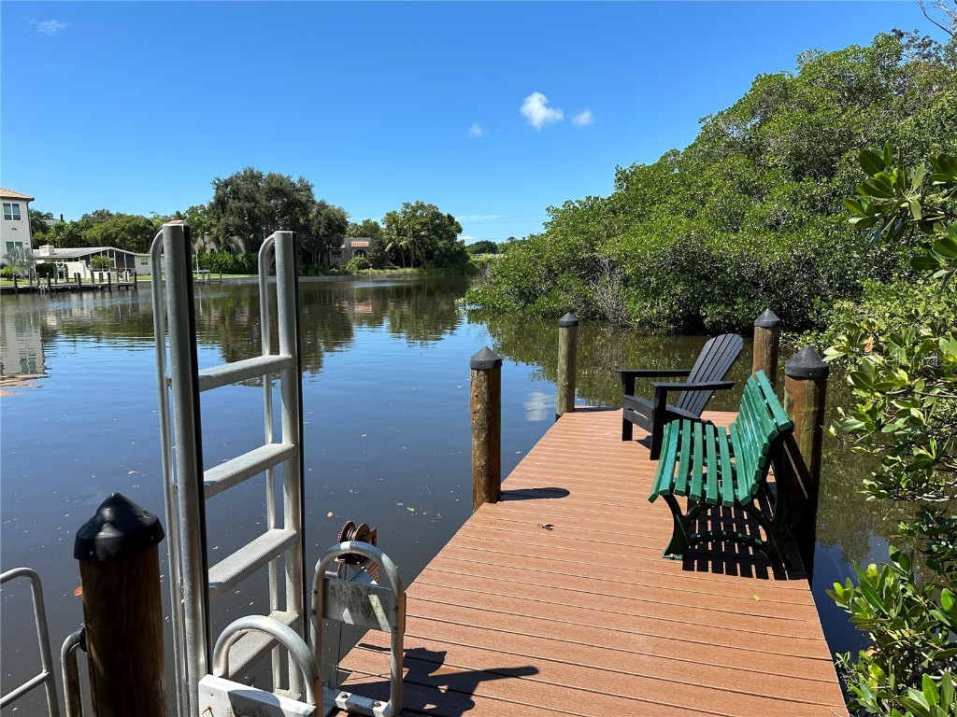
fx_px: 664
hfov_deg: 71.6
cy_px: 358
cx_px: 478
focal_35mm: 24
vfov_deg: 56.8
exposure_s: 1/3247
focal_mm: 6.86
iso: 80
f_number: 1.78
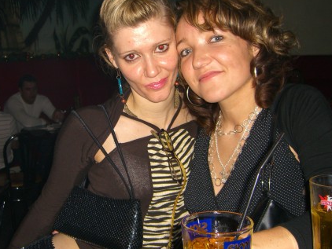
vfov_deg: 27.0
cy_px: 103
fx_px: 518
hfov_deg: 35.4
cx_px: 127
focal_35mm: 54
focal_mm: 7.9
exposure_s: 1/60
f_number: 2.8
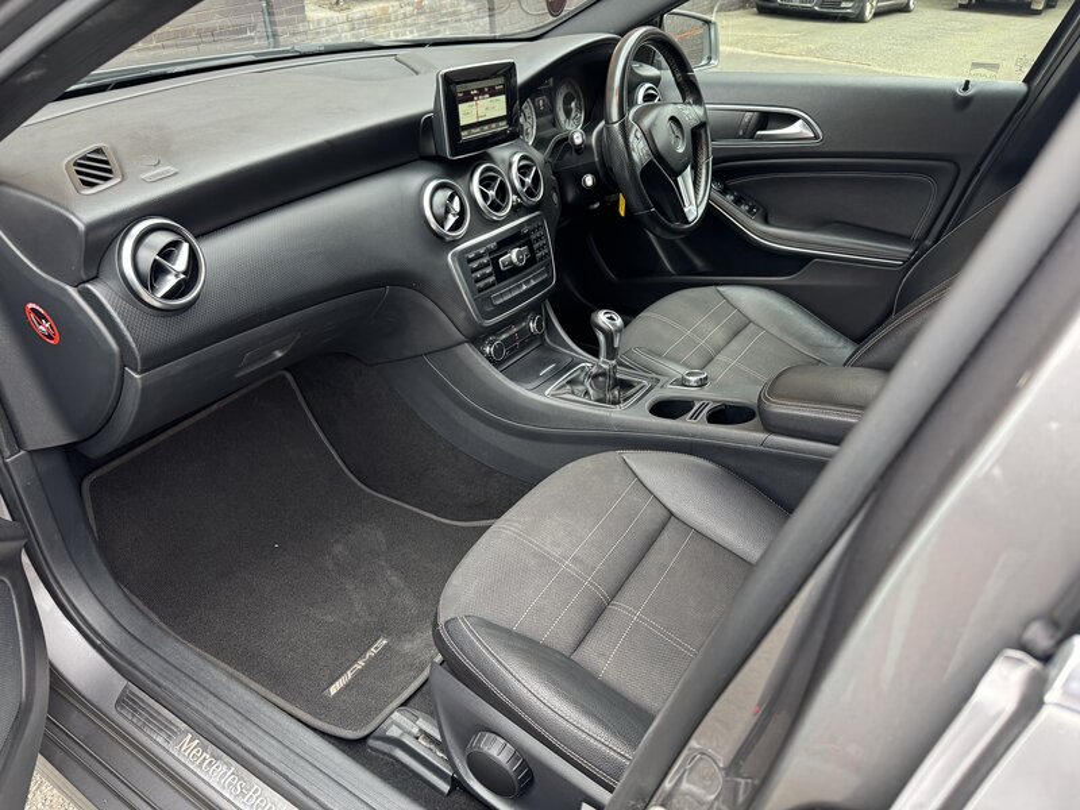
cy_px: 405
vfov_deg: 56.8
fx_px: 749
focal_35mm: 24
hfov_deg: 71.6
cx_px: 540
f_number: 1.78
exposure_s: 1/120
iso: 200
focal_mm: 6.76
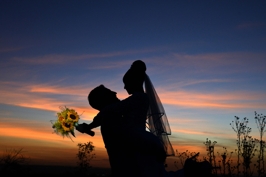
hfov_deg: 33.4
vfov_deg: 22.6
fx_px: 444
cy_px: 105
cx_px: 129
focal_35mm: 60
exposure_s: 1/640
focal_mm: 48
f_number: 6.3
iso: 560
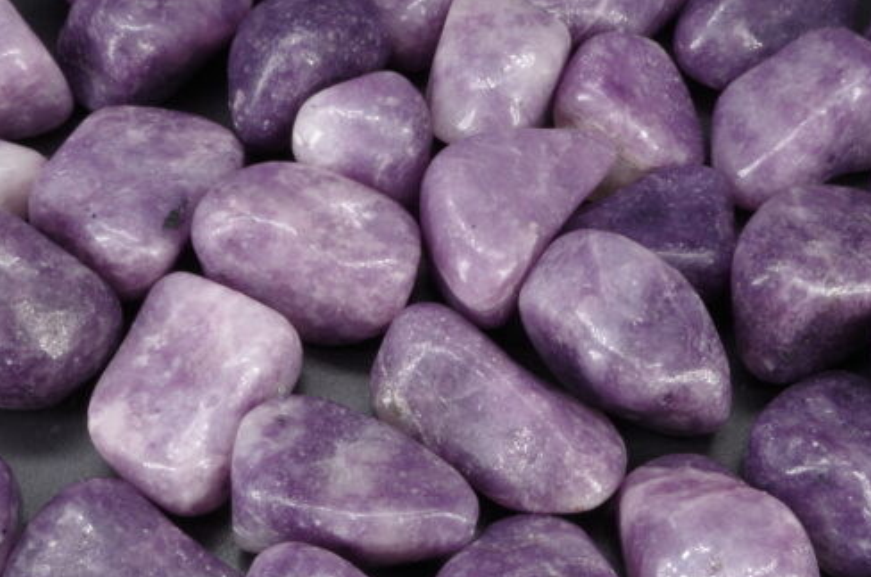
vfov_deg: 27.9
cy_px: 294
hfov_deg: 41.2
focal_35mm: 48
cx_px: 471
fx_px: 1159
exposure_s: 1/1.67
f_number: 4.5
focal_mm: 26.25
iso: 100
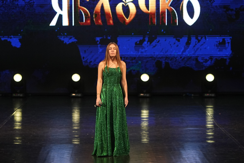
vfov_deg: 8.7
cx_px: 122
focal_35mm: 157
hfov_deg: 13.1
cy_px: 82
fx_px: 1064
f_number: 4
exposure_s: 1/400
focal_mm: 105
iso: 2500
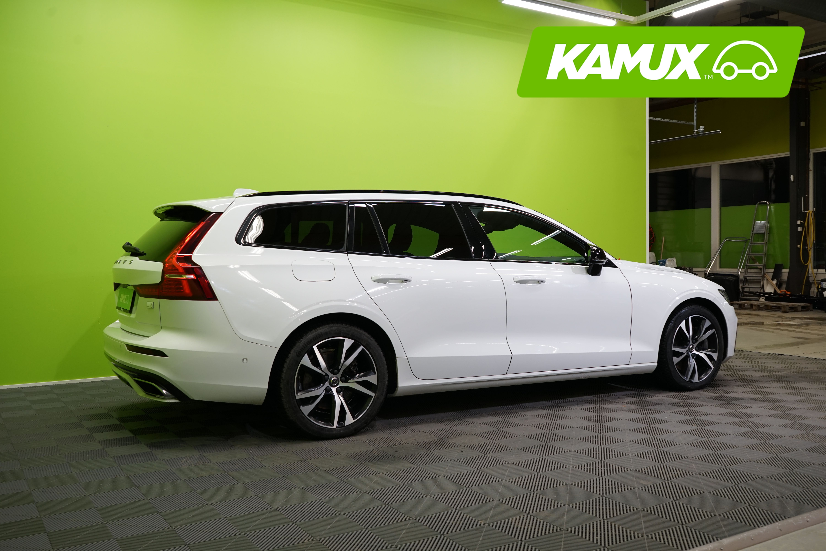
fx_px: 734
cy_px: 276
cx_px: 413
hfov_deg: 58.7
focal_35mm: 32
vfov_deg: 41.1
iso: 500
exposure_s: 1/30
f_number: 6.3
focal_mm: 32
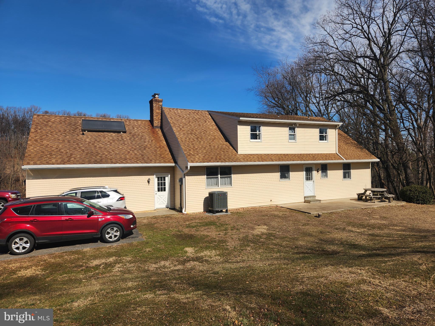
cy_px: 163
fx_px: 289
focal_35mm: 23
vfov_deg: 58.9
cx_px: 218
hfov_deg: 73.9
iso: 20
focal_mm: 5.4
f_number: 1.8
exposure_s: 1/2635
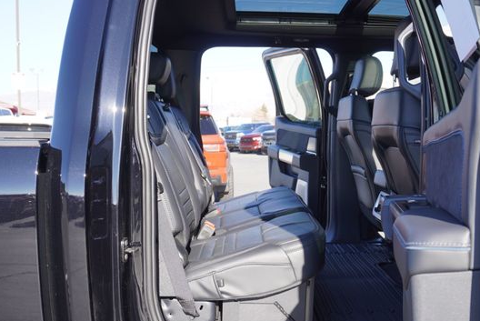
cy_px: 180
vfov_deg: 33.4
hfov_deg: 48.1
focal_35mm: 40
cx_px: 287
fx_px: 534
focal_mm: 22
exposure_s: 1/125
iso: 100
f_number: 5.6
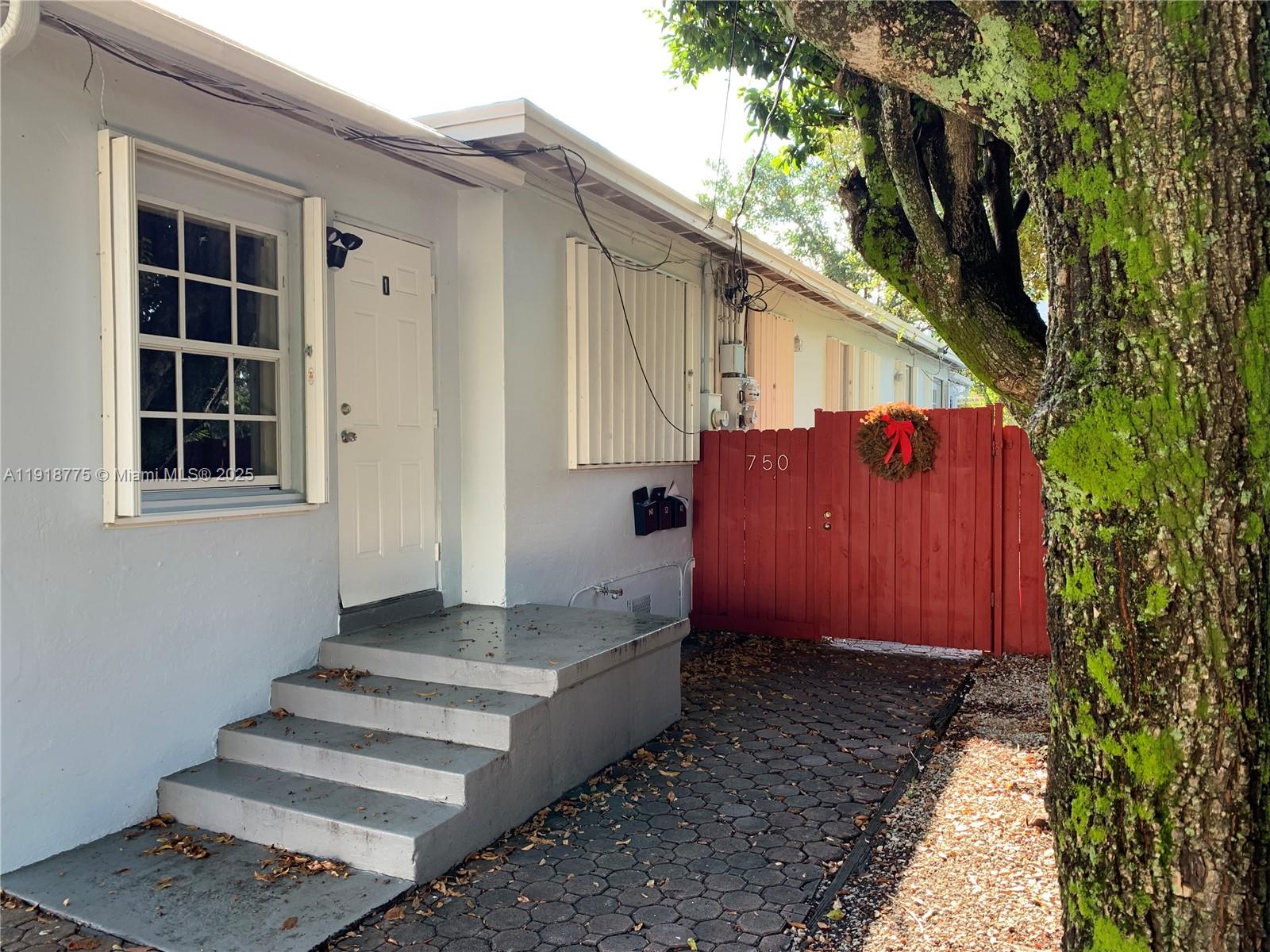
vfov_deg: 53.1
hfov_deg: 67.3
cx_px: 635
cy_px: 476
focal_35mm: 26
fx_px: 954
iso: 32
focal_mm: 4.25
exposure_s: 1/122
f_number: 1.8
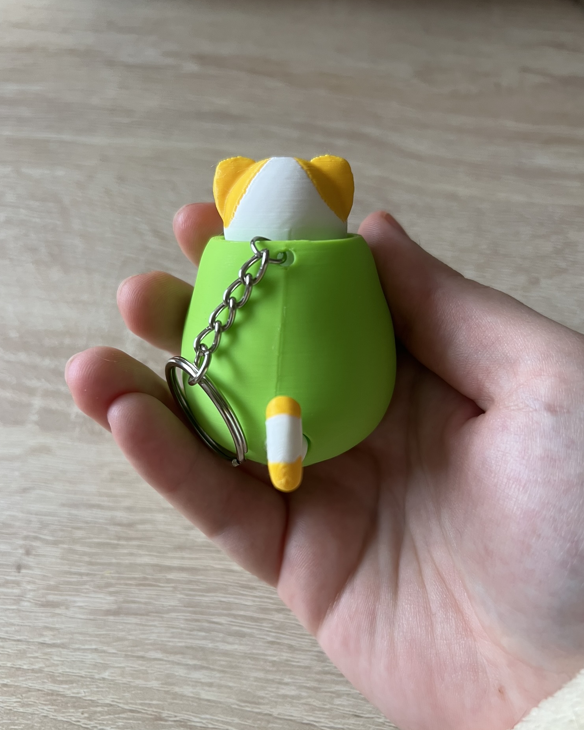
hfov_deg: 51.5
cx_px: 290
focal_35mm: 28
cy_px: 401
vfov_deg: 62.1
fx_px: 605
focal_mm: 5.7
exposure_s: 1/89
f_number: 1.5
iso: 125
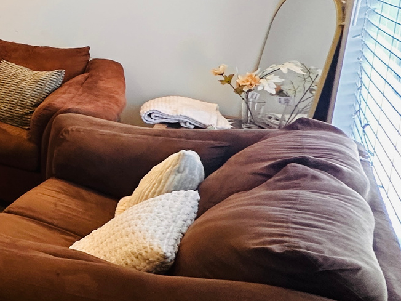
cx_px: -227
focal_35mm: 44
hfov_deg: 26.9
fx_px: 510
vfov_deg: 31.9
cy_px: 54
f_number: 2.2
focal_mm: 2.22
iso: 200
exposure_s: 1/60
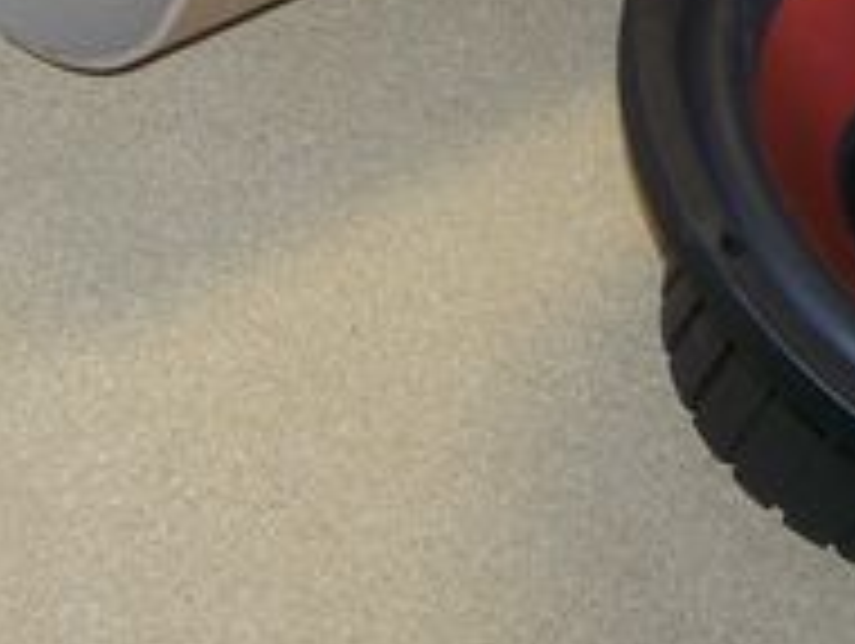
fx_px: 3166
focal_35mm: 128
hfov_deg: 15.3
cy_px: 72
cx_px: 711
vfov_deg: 11.5
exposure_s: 1/60
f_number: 2.8
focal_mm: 6.3
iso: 80
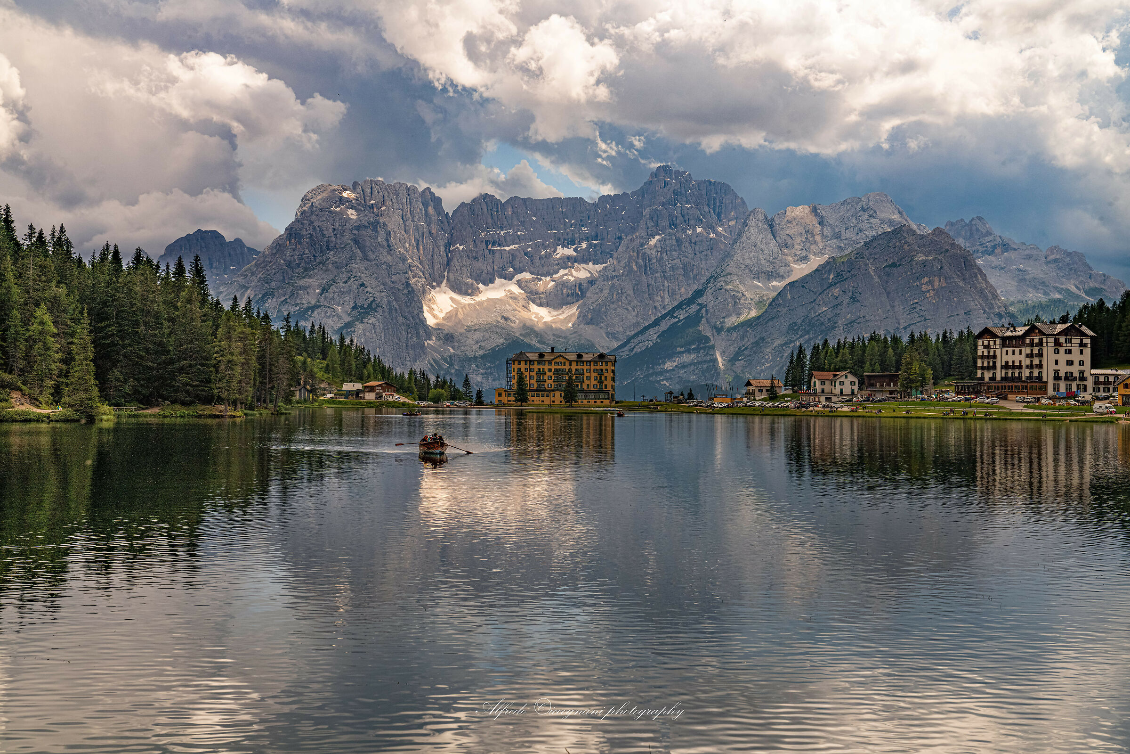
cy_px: 377
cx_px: 565
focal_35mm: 48
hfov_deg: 41.1
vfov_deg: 28.1
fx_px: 1507
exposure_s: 1/1600
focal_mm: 48
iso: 250
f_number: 8
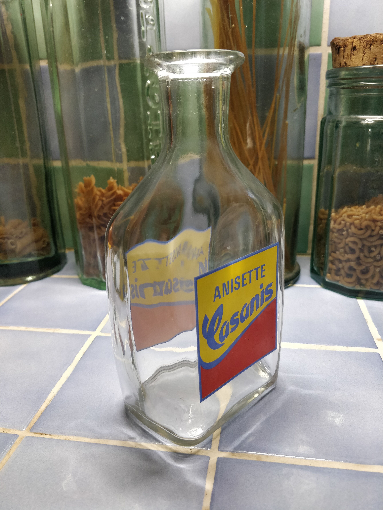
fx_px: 354
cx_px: 192
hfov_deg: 56.8
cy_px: 255
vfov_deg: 71.6
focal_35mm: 24
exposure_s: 1/50
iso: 500
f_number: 1.7
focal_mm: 4.1
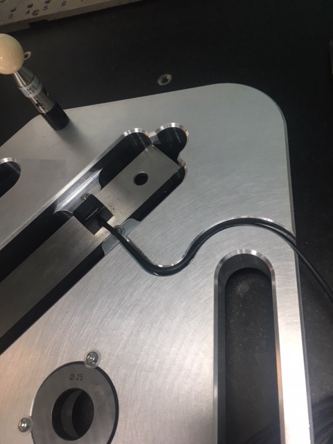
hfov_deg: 48.2
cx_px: 166
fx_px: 372
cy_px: 222
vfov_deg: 61.7
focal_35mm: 29
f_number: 2.2
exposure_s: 1/33
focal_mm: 4.15
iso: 100
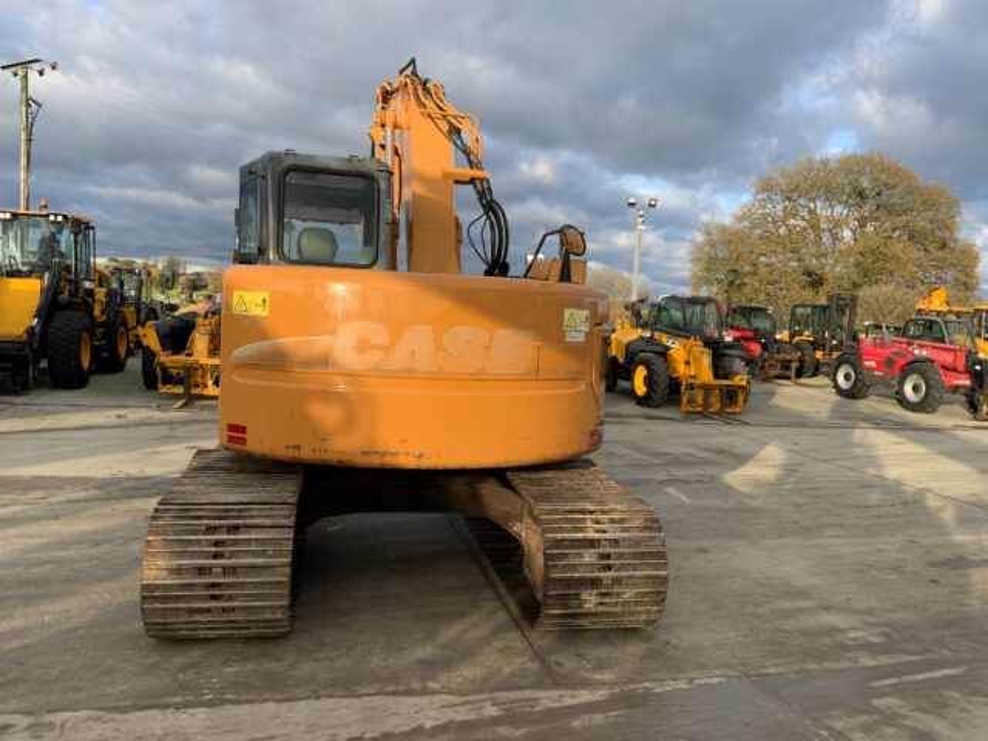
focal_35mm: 29
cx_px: 494
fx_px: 828
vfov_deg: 48.2
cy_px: 370
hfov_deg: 61.7
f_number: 1.8
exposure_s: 1/478
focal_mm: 3
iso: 16
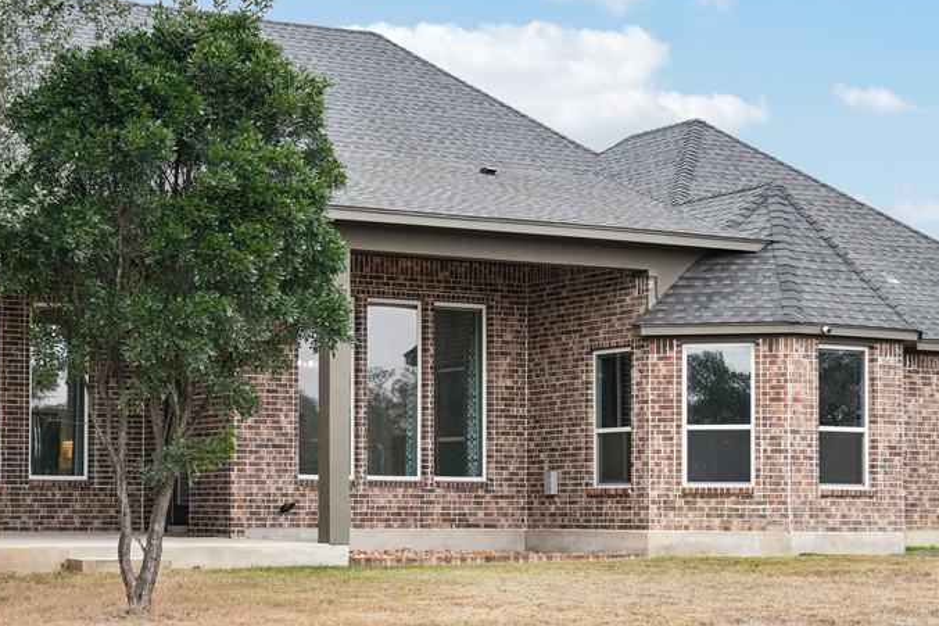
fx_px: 2060
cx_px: 243
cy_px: 400
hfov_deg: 25.4
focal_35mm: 79
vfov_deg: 17.2
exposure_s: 1/90
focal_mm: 33
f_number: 8
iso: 200
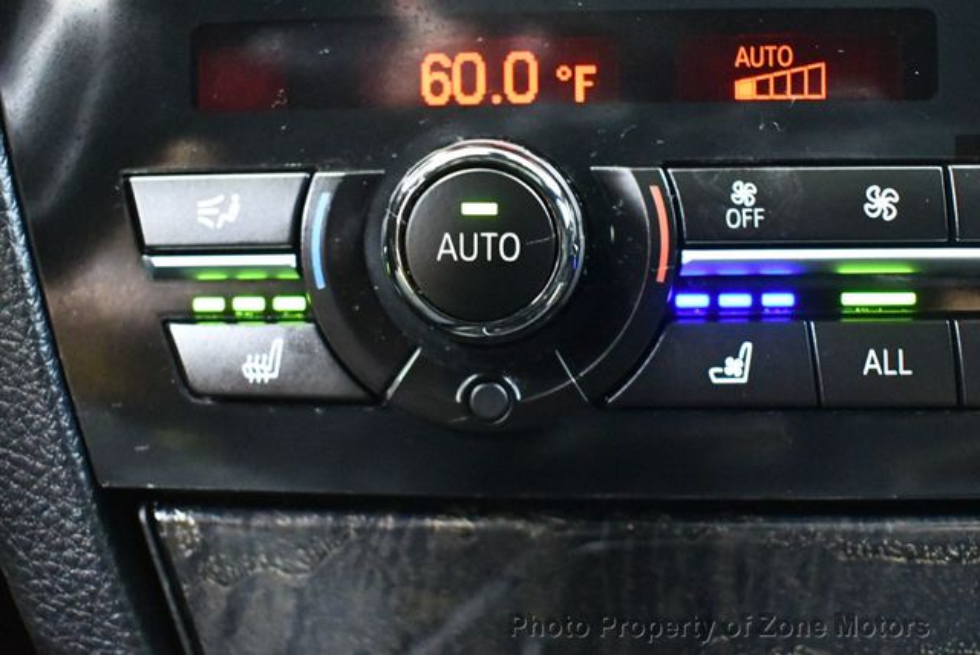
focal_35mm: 44
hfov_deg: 44.5
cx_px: 490
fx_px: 1199
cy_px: 328
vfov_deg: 30.6
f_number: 3.8
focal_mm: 22
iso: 12800
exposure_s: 1/25
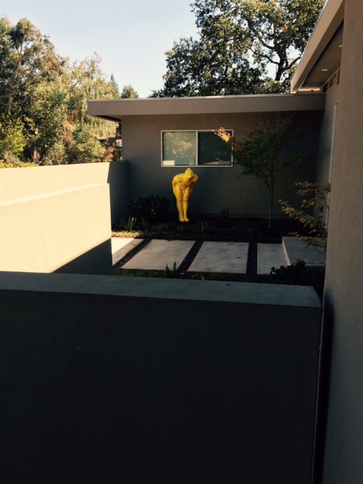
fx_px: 405
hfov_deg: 48.2
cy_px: 242
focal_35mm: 29
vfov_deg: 61.7
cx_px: 182
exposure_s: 1/599
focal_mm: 4.15
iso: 32
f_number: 2.2
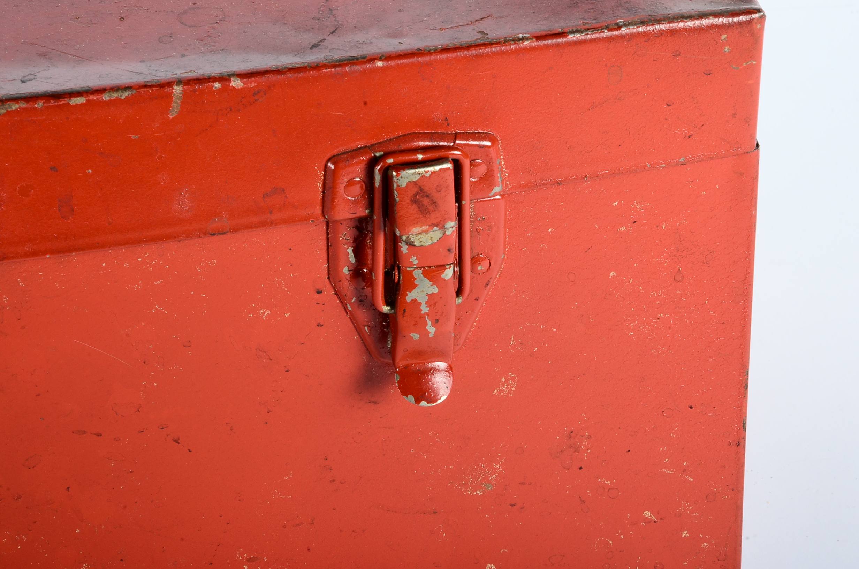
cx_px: 430
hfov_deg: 13.1
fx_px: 3750
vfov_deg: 8.7
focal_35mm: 158
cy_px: 284
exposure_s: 1/200
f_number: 22
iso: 200
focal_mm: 105
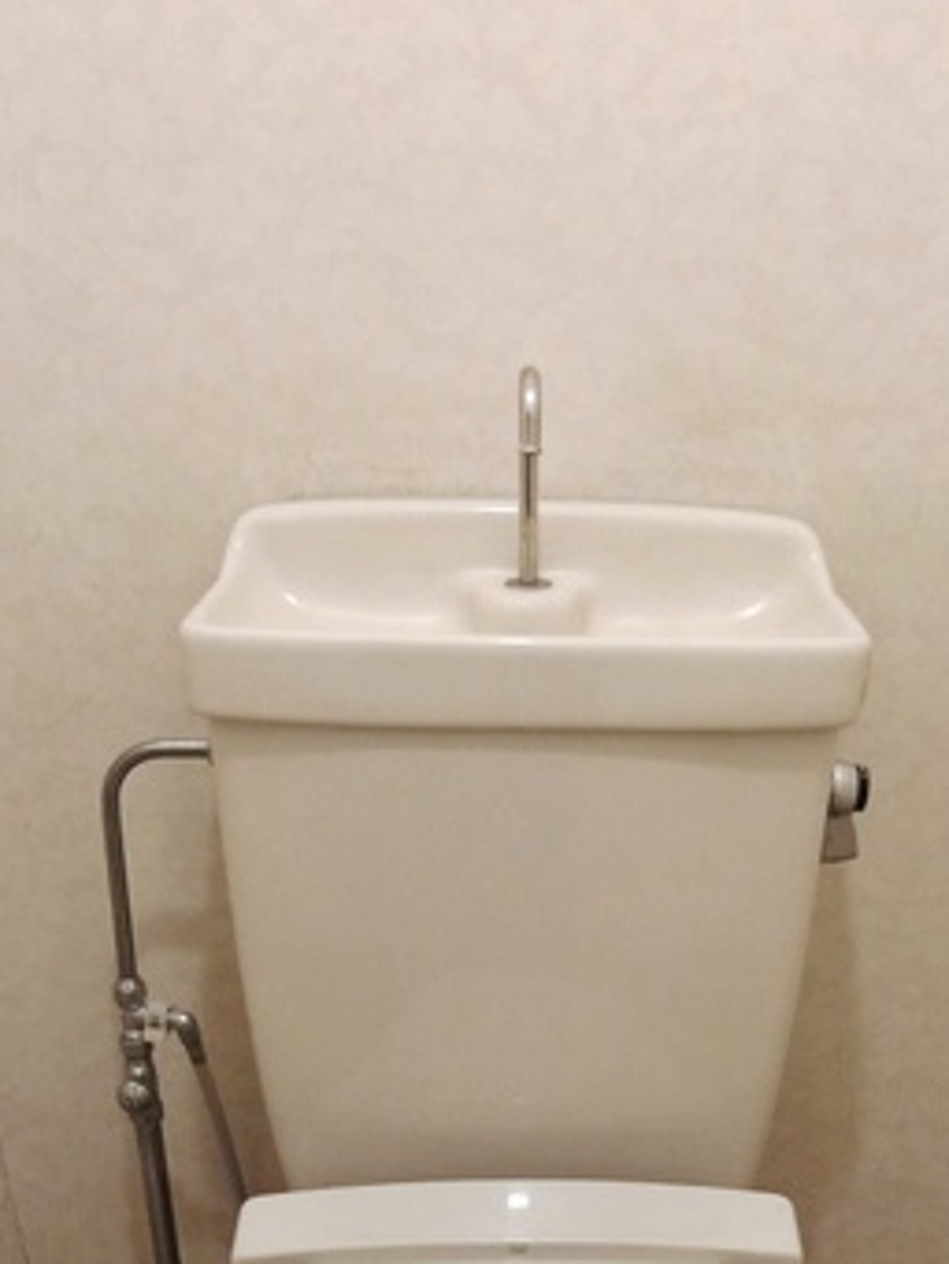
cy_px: 1194
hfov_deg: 36.8
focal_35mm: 39
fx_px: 1425
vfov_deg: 42.8
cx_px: 513
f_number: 2.7
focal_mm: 4.06
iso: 400
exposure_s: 1/100
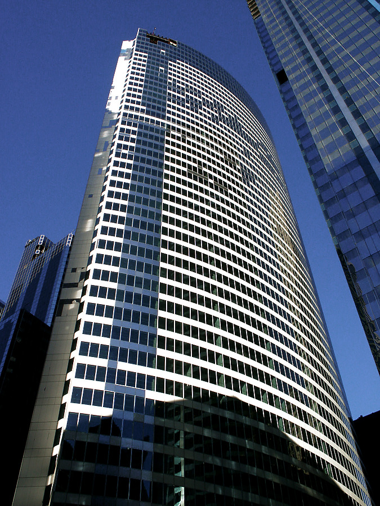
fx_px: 512
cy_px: 253
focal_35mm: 35
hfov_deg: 40.7
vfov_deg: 52.6
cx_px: 190
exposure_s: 1/250
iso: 64
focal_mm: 7.19
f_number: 6.7
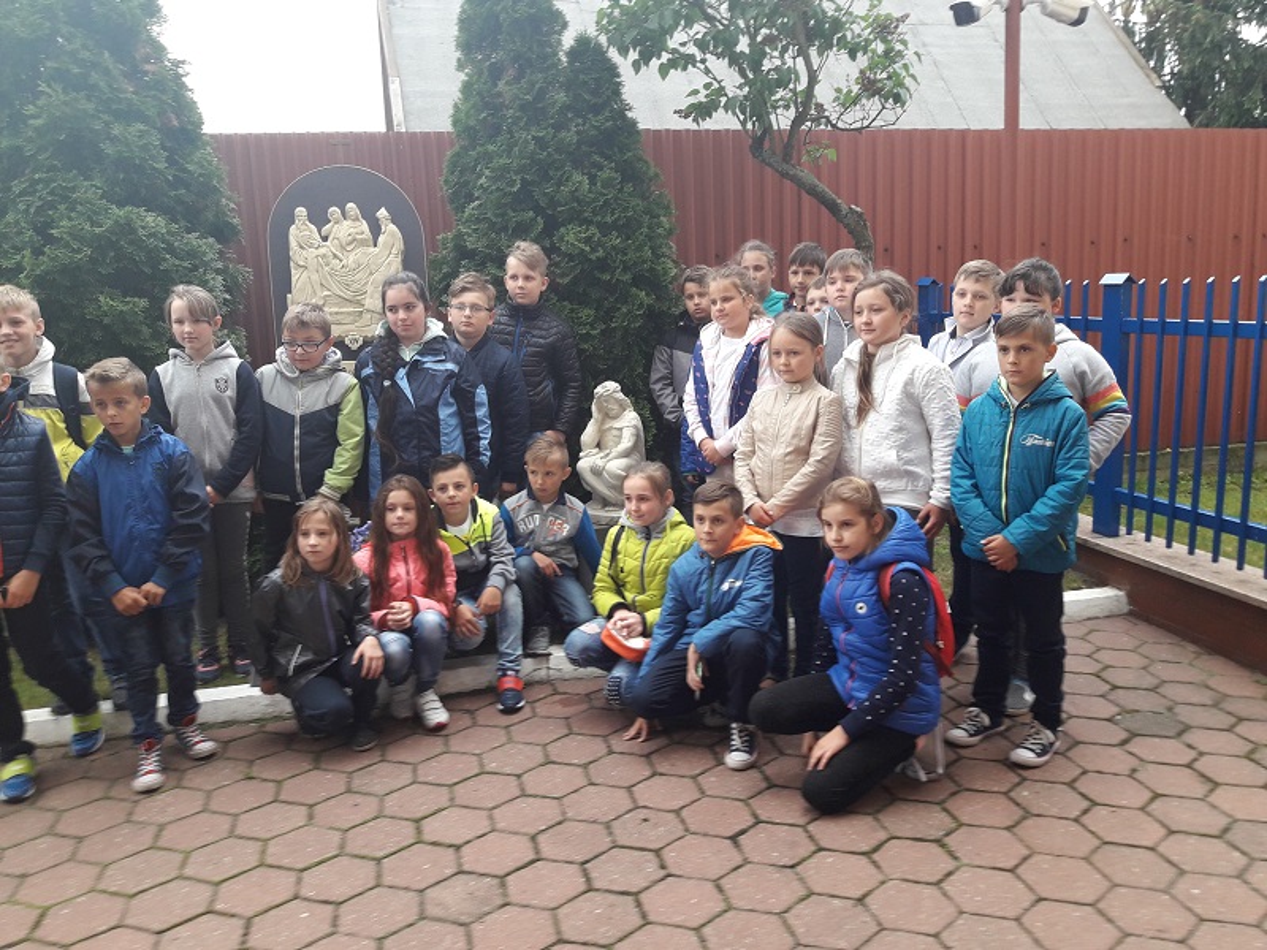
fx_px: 1025
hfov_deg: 63.4
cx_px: 634
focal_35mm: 28
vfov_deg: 49.7
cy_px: 475
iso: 64
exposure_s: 1/100
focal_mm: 3.7
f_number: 1.9
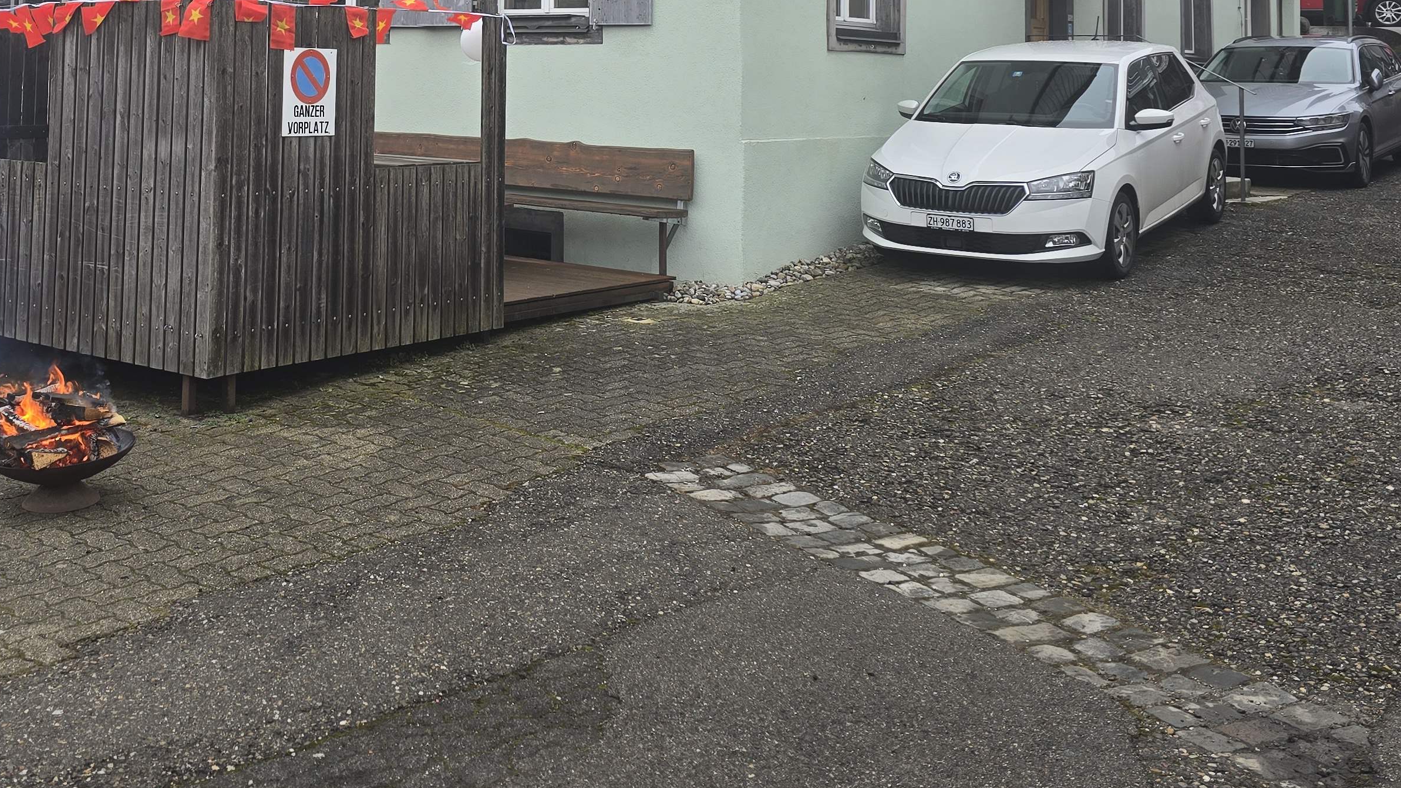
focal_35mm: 42
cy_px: -6
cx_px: 424
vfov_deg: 26.7
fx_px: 1560
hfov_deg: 47.3
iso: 16
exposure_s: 1/180
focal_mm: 6.3
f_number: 1.7
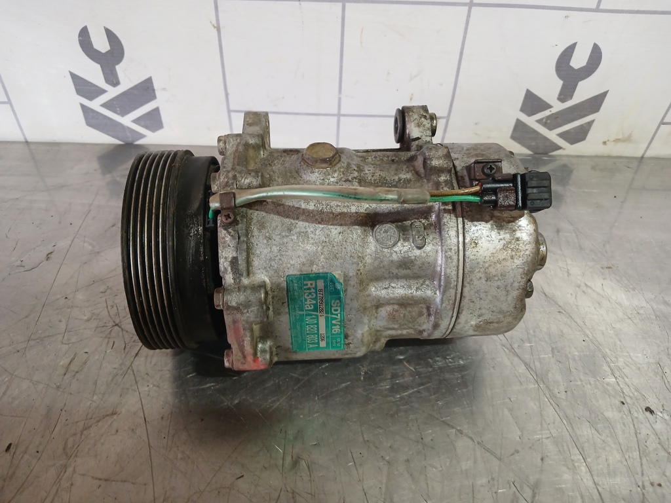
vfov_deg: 51.4
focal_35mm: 27
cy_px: 252
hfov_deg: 65.3
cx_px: 336
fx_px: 523
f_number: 1.8
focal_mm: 4
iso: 160
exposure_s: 1/50
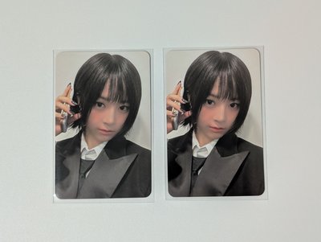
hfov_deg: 38.9
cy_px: 121
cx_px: 160
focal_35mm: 49
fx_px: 455
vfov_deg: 29.7
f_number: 1.68
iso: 495
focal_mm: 6.9
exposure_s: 1/120
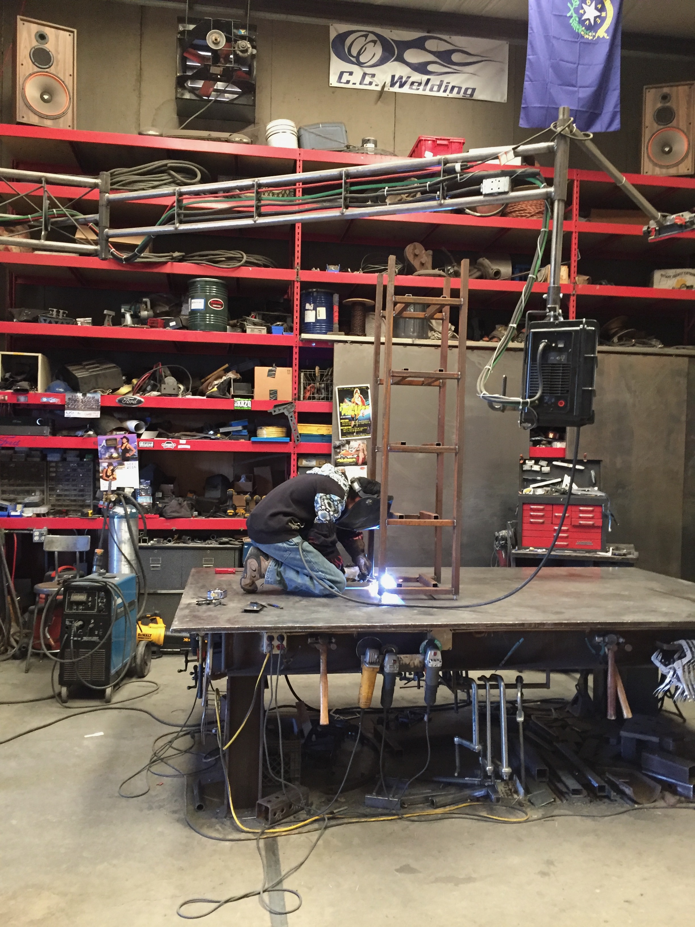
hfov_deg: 48.2
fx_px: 776
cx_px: 348
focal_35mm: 29
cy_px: 464
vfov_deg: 61.7
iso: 250
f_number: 2.2
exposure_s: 1/24
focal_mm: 4.15
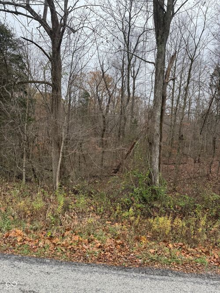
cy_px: 146
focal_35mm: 24
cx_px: 110
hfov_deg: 56.8
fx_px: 203
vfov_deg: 71.6
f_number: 1.78
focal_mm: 6.76
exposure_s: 1/457
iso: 80
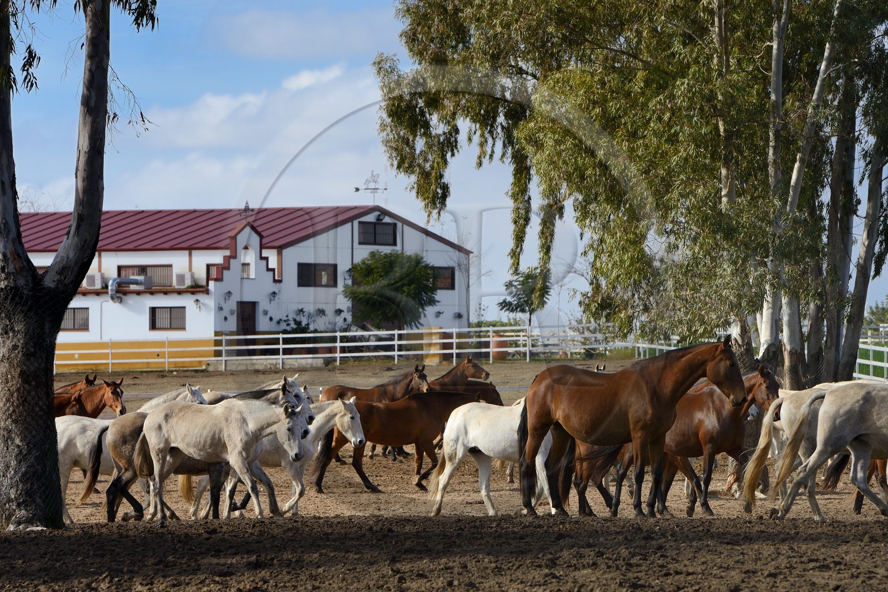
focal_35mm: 200
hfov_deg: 10.3
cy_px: 296
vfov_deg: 6.9
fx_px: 4932
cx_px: 444
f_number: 11
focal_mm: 200
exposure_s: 1/640
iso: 400
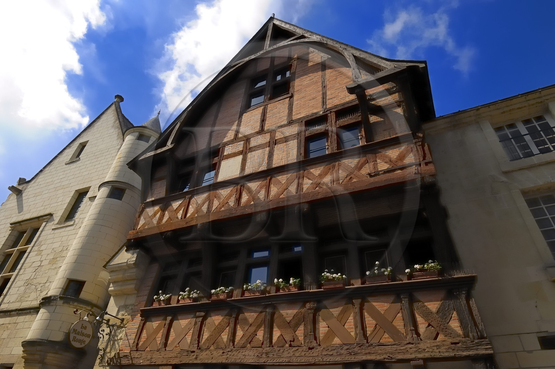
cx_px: 278
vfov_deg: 59.3
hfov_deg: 81.3
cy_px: 184
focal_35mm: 21
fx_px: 323
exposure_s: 1/160
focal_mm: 14
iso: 100
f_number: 10
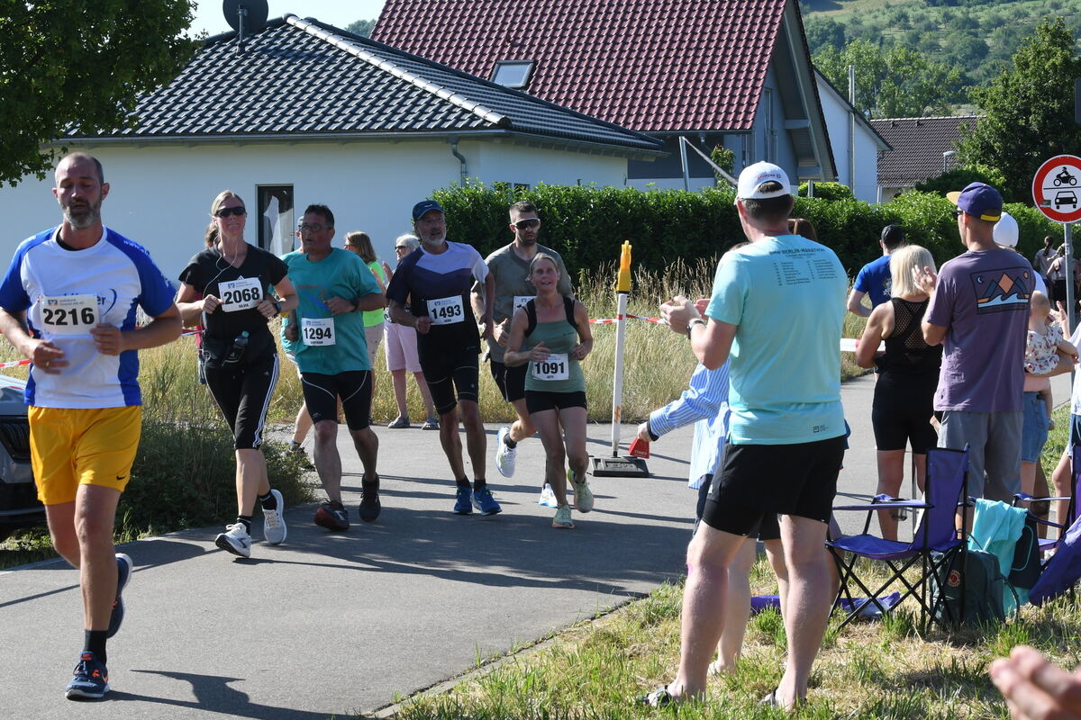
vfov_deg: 13.0
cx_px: 540
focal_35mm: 105
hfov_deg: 19.5
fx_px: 3153
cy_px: 360
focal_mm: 70
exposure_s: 1/320
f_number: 14
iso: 640
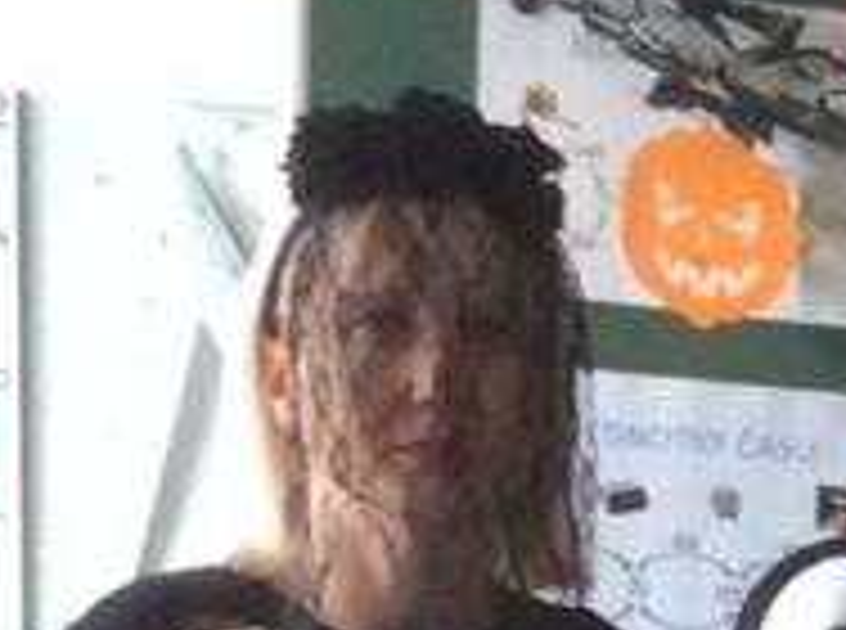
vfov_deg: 6.1
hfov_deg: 8.2
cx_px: 1737
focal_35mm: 228
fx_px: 5558
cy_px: 1753
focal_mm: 3.3
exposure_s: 1/25
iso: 125
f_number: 2.4
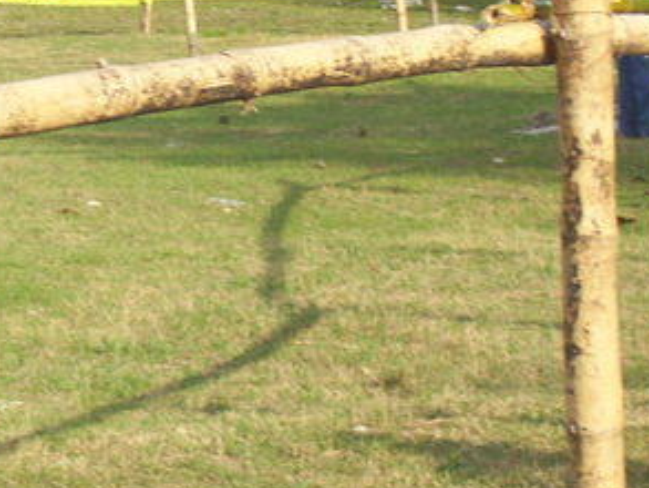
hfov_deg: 8.4
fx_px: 4426
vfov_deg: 6.3
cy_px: 146
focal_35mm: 236
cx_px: 42
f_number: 4.6
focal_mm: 18
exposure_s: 1/200
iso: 80
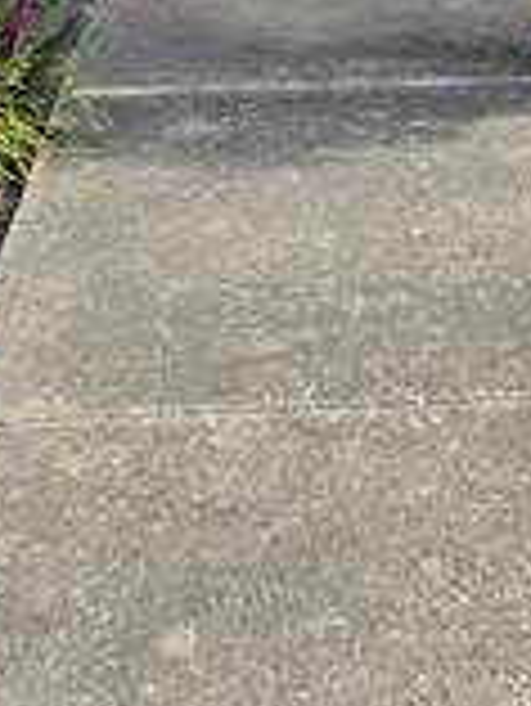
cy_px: -535
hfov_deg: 16.8
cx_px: 369
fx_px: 1797
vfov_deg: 18.1
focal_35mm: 88
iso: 12
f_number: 1.7
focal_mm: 6.3
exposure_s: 1/331
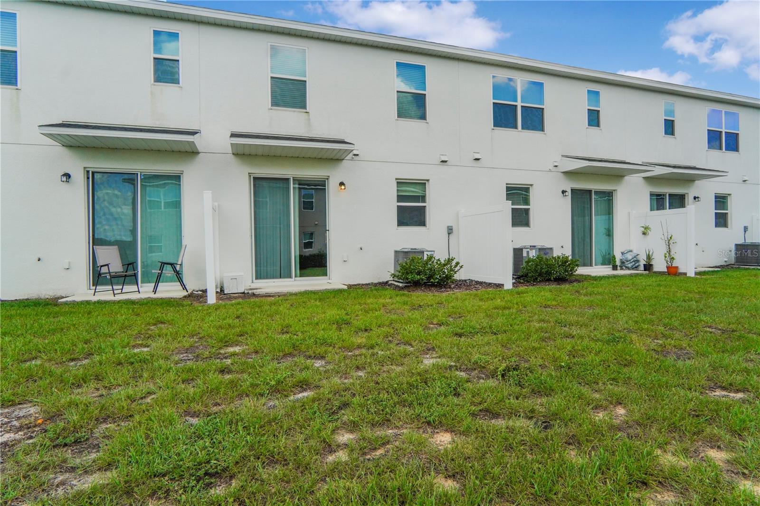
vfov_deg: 67.4
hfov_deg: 90.0
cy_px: 253
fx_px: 380
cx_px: 380
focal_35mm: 18
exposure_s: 1/800
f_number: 8
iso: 400
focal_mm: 12
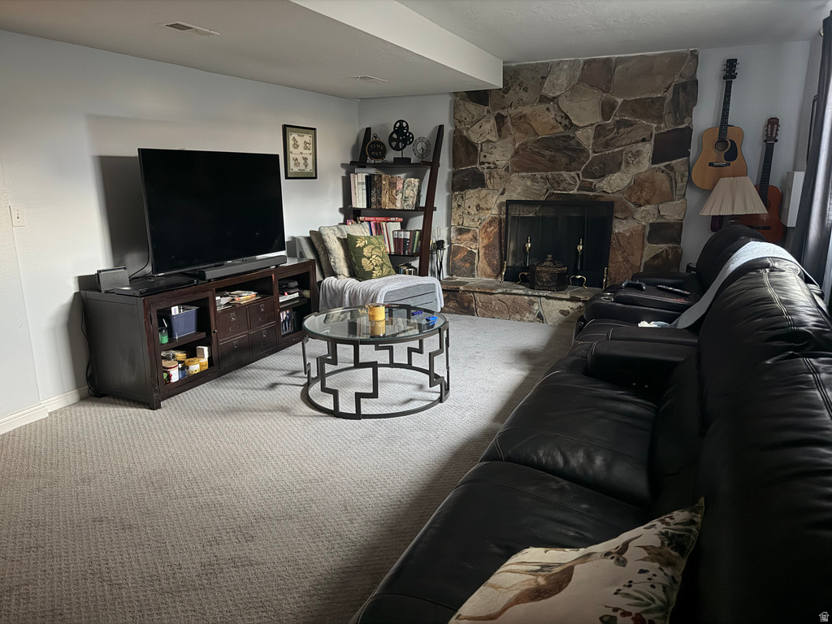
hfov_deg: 71.6
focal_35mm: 24
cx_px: 416
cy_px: 312
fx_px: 577
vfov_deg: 56.8
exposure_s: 1/18
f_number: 1.78
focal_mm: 6.76
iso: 1600
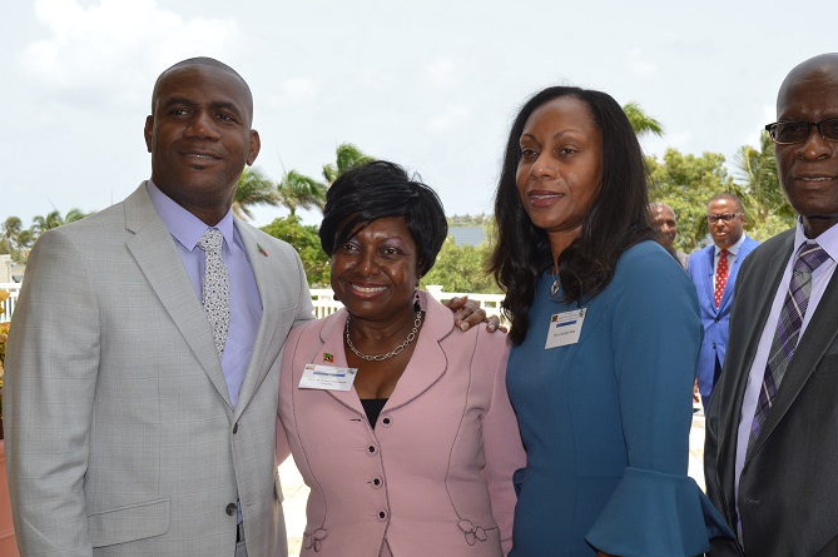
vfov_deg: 31.4
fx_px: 991
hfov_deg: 45.7
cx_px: 480
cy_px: 307
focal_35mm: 43
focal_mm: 23
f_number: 7.1
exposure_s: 1/200
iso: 100
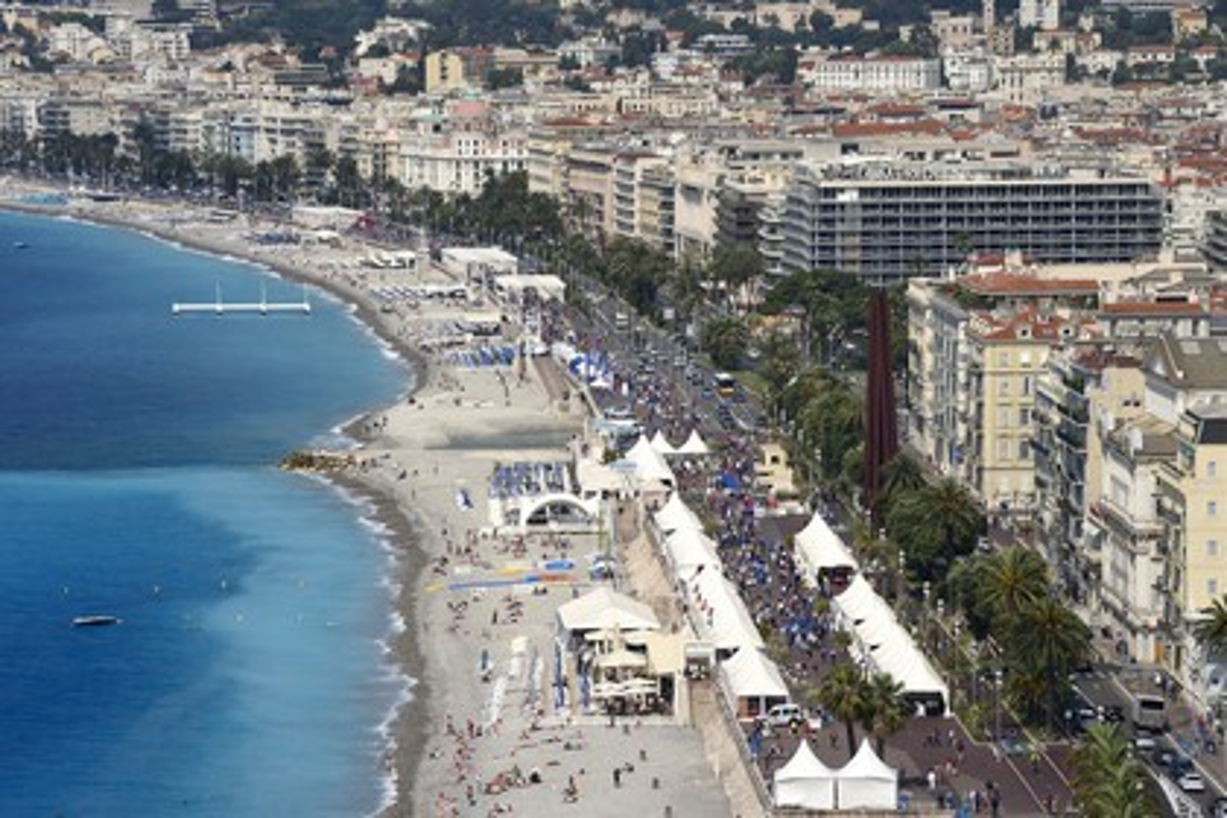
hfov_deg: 12.5
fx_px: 5623
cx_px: 614
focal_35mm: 165
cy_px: 409
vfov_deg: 8.3
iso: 200
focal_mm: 165
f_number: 16
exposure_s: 1/250
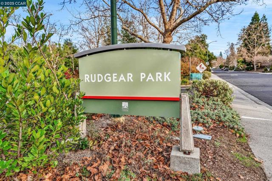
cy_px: 90
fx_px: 174
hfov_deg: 76.1
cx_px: 136
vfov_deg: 55.1
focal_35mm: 23
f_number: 5.6
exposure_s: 1/100
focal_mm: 23
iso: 100
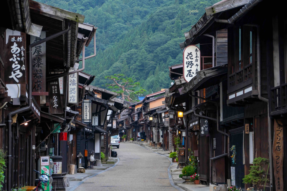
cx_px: 144
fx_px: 1124
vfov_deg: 9.7
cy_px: 96
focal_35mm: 141
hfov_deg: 14.6
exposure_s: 1/40
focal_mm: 141
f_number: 8
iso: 500
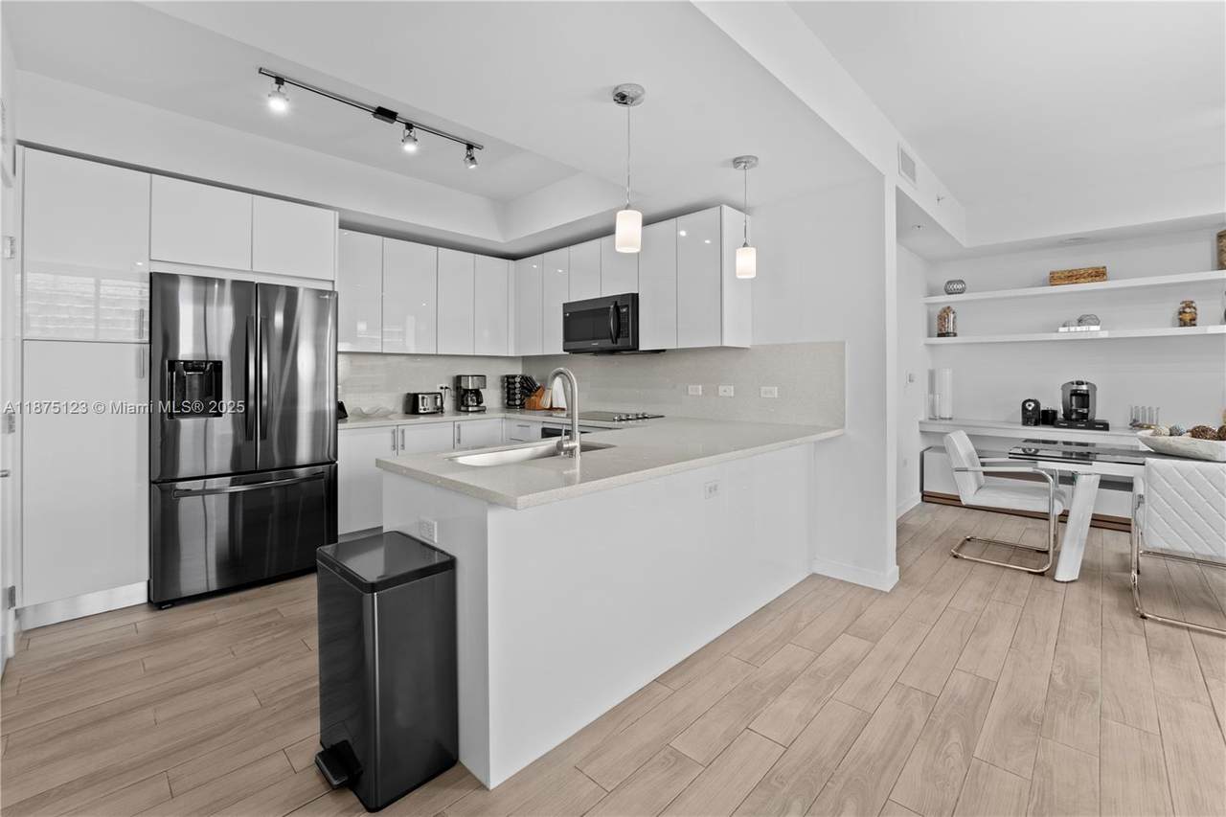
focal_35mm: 15
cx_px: 613
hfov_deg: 101.5
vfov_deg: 78.4
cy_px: 408
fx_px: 501
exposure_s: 1
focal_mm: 14.7
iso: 100
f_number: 10
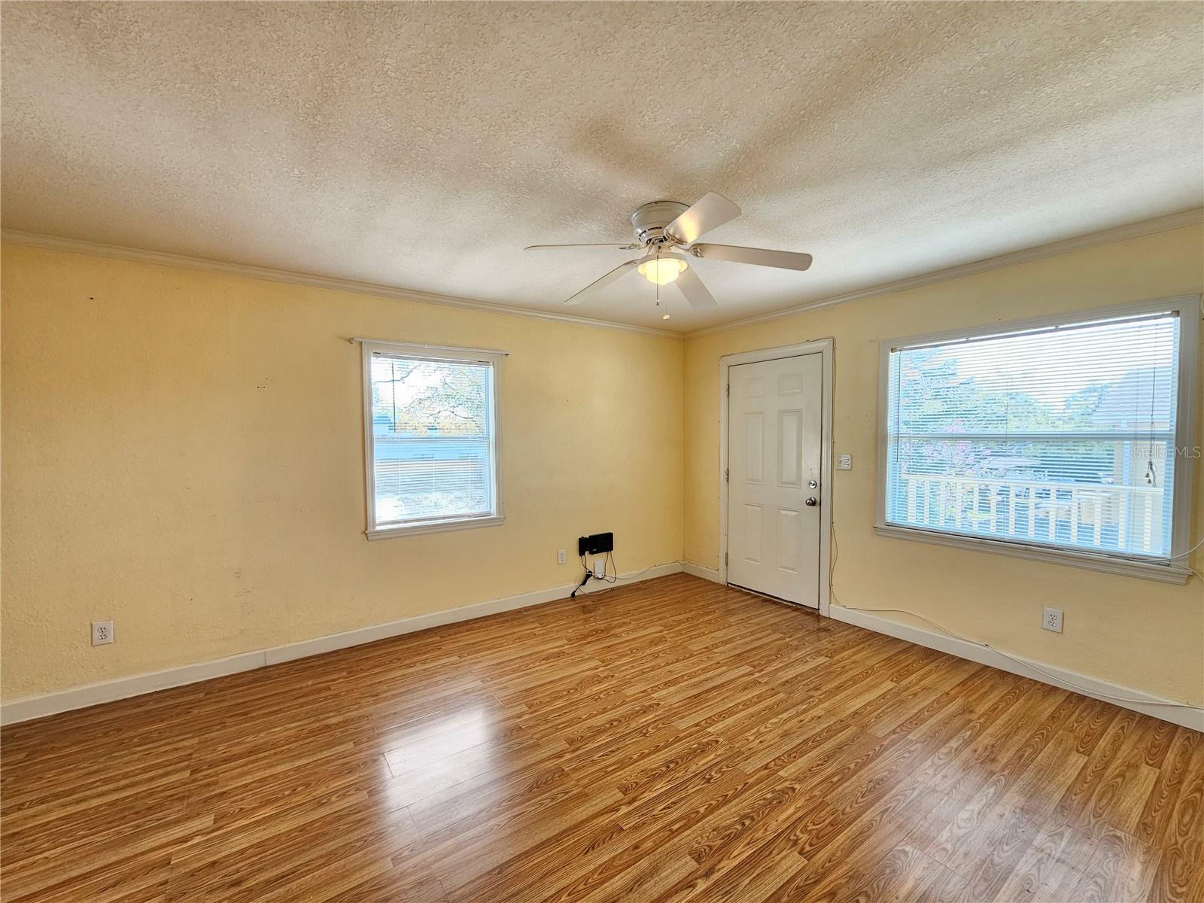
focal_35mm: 13
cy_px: 452
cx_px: 602
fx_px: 452
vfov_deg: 89.9
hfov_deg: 106.2
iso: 100
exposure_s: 1/60
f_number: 2.2
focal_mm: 2.2
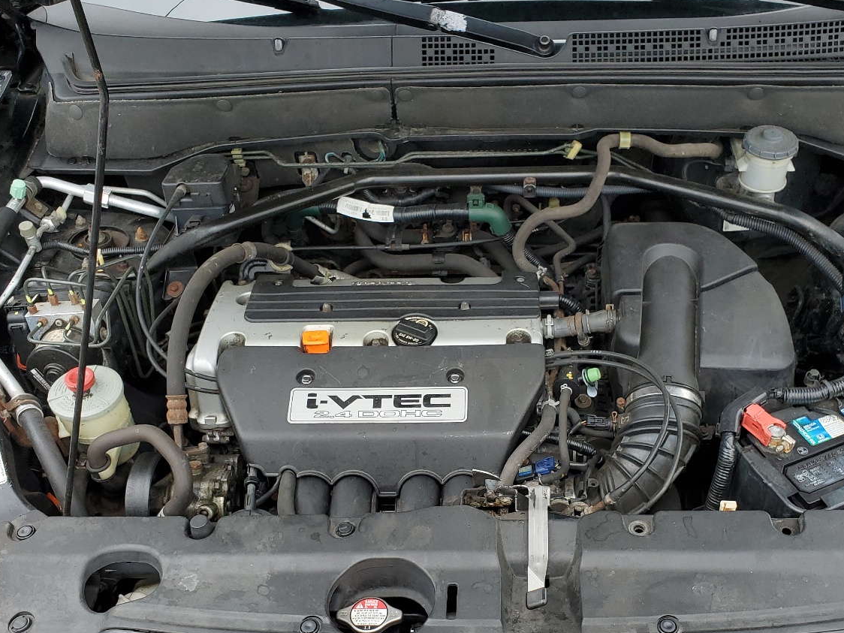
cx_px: 471
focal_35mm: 37
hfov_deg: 50.0
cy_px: 436
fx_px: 902
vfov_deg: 38.1
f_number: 1.5
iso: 50
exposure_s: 1/167
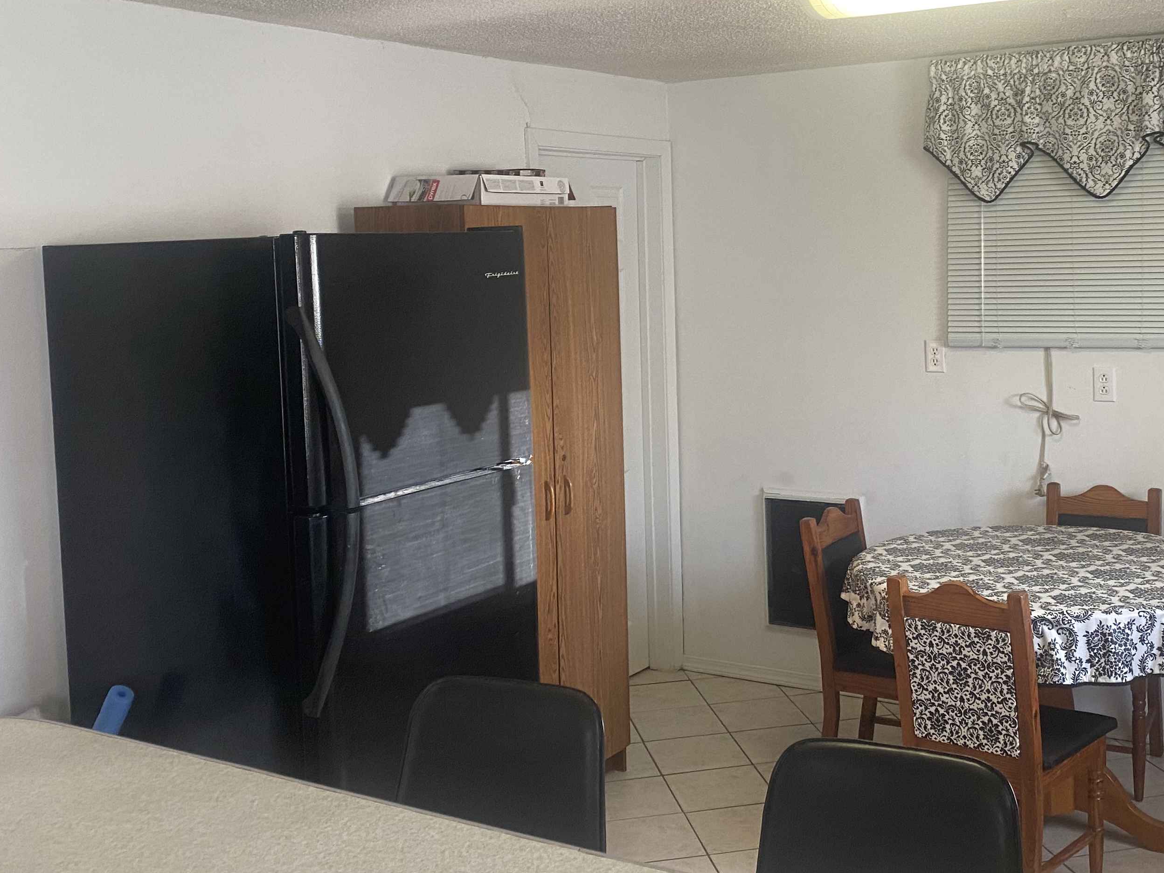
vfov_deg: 34.3
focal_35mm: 42
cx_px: 705
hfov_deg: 44.5
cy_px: 381
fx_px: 1412
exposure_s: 1/60
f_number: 1.8
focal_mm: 4.25
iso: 100
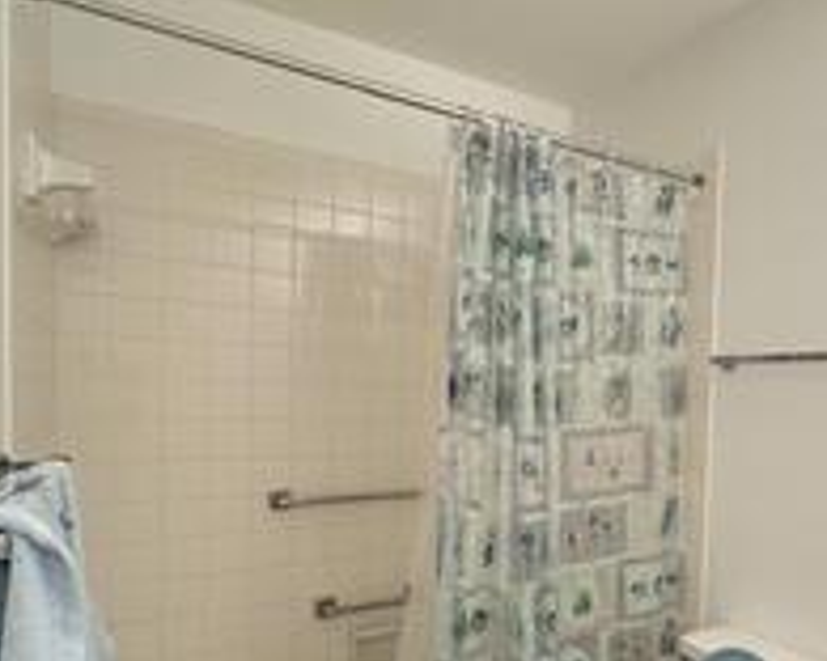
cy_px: 424
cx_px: 628
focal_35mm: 28
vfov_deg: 50.9
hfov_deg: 58.7
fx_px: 685
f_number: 2.2
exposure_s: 1/120
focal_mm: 2.22
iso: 250
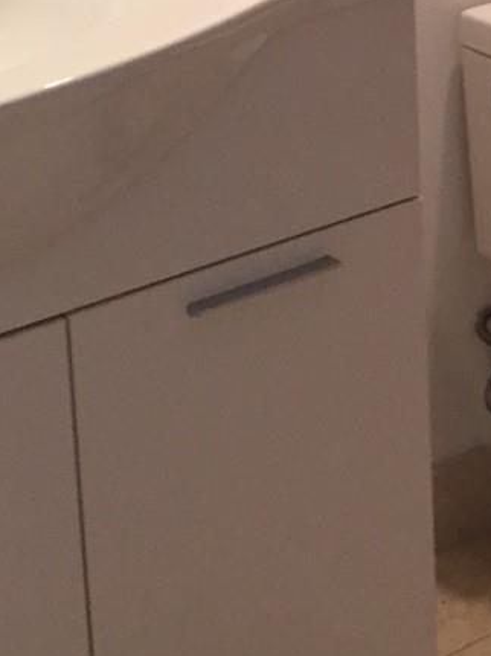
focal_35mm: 108
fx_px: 2045
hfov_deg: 12.8
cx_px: 804
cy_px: -192
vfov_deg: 17.2
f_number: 2.2
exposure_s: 1/30
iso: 100
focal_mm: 4.15
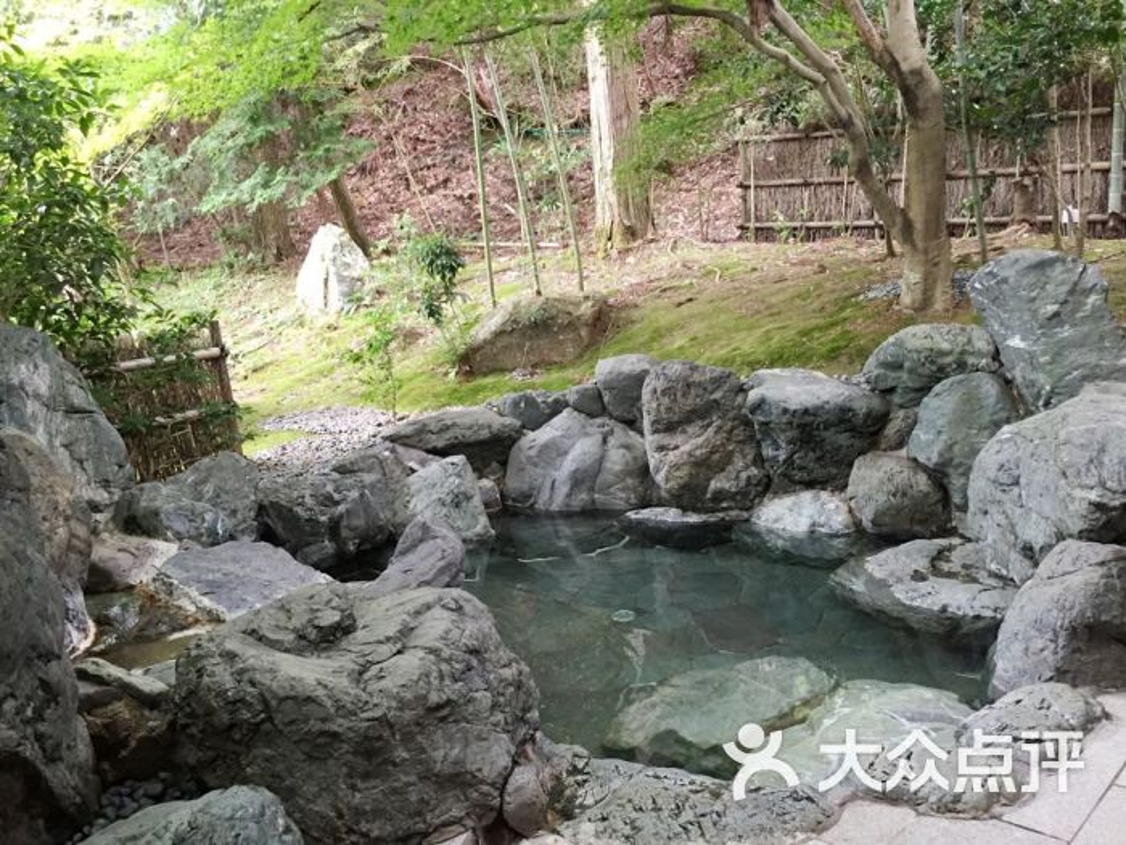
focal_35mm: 29
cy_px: 422
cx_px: 563
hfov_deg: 61.7
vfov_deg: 48.2
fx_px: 943
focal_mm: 4.15
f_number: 2.2
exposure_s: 1/30
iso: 160
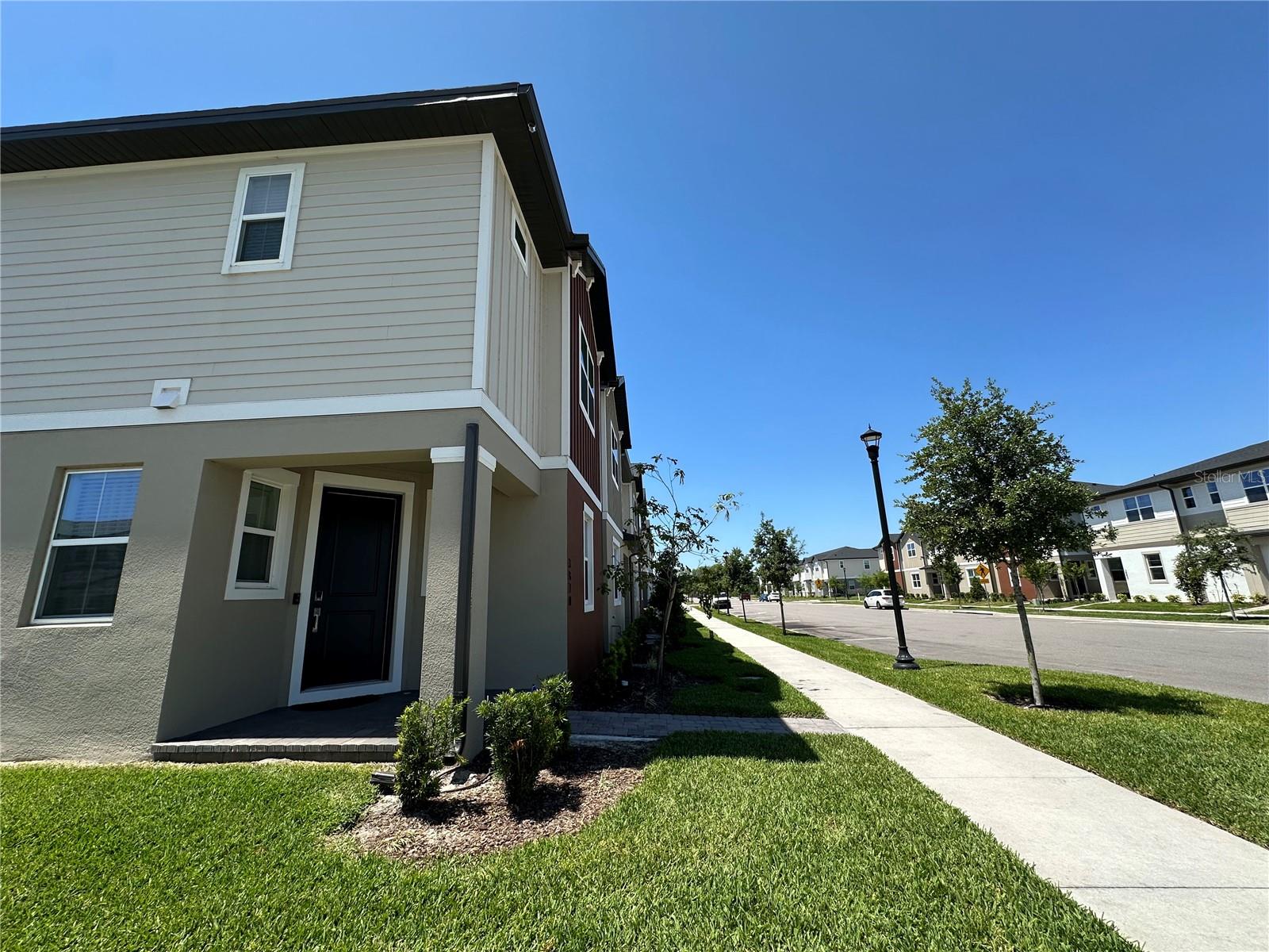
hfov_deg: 102.1
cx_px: 634
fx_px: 513
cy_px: 476
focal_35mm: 14
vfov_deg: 85.7
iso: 40
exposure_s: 1/1642
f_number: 2.2
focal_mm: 2.22
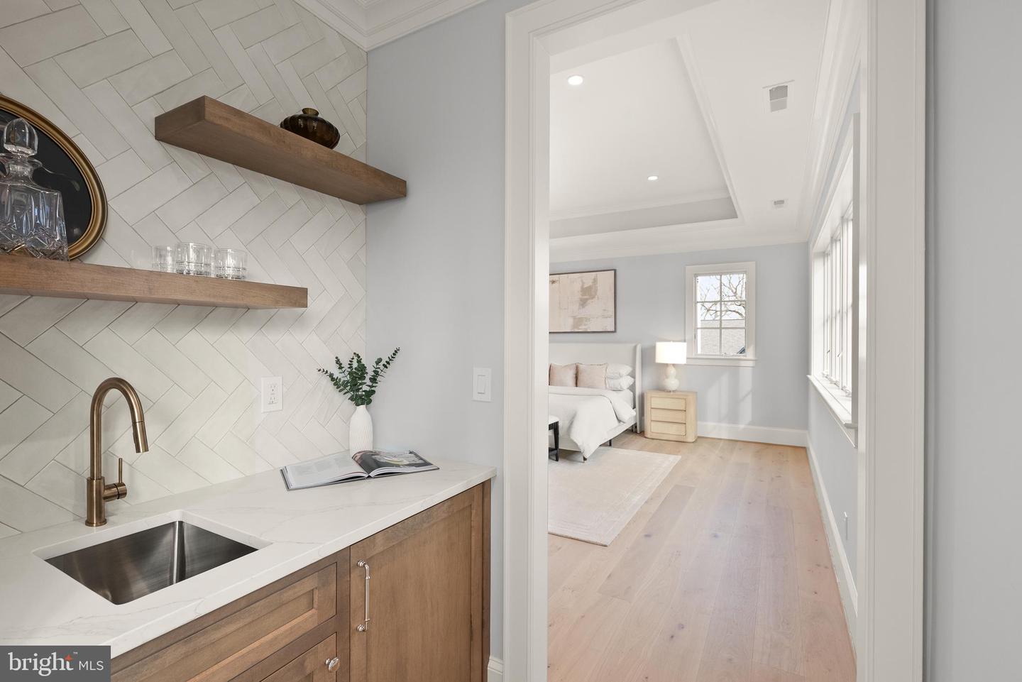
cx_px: 511
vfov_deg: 73.8
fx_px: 454
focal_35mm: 16
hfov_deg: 96.7
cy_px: 341
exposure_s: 1/20
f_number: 8
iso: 800
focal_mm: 16
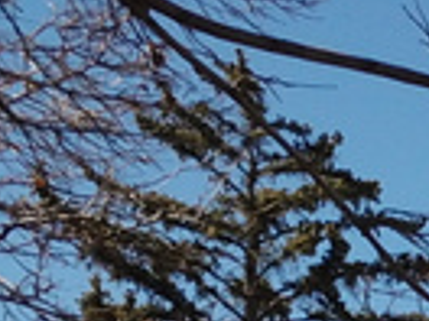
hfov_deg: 7.6
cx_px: 1560
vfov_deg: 6.3
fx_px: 2491
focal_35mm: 201
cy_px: 1203
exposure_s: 1/1227
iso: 100
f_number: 2.2
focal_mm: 4.73
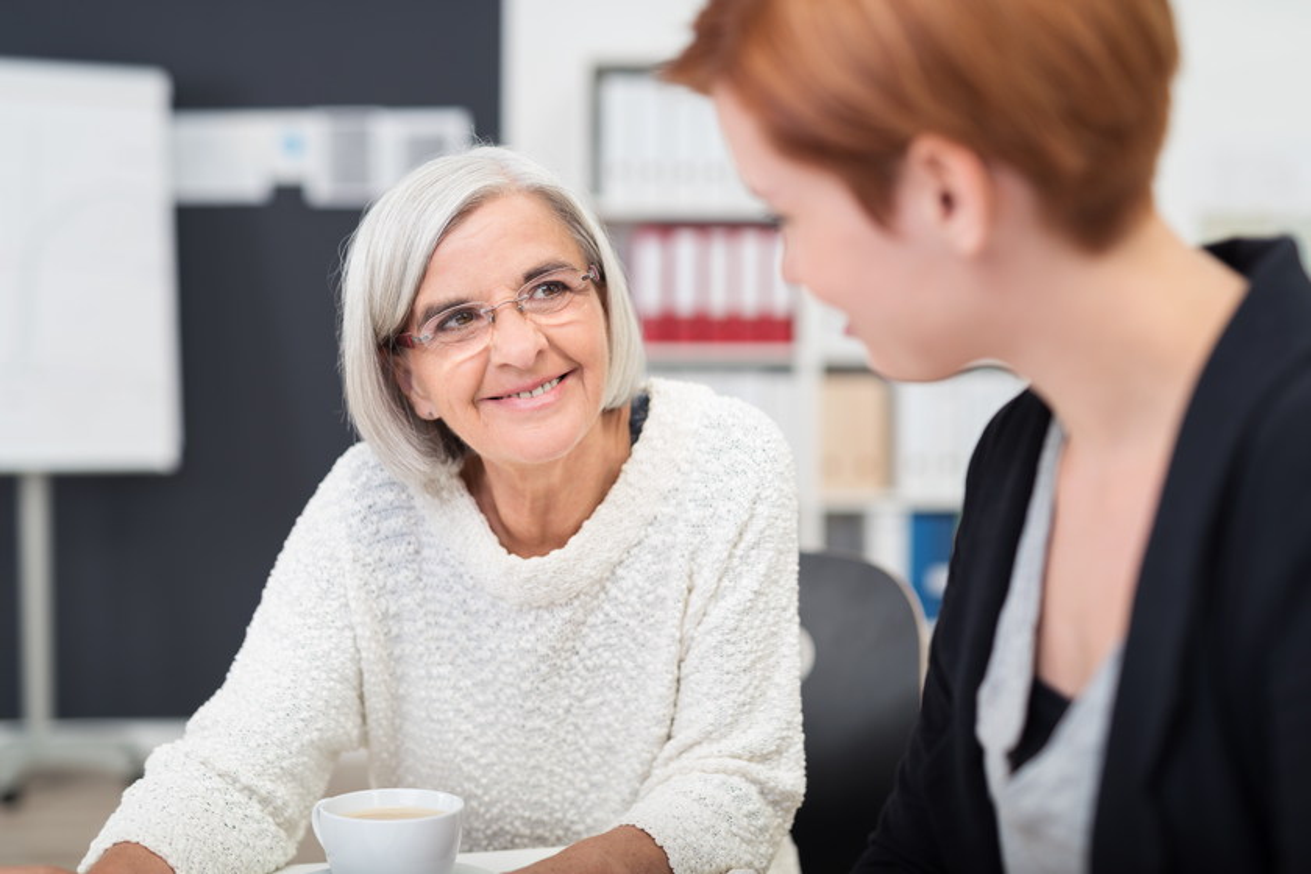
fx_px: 1821
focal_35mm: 50
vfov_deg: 27.0
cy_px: 437
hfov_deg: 39.6
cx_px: 656
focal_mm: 50
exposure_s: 1/200
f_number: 2.2
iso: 64
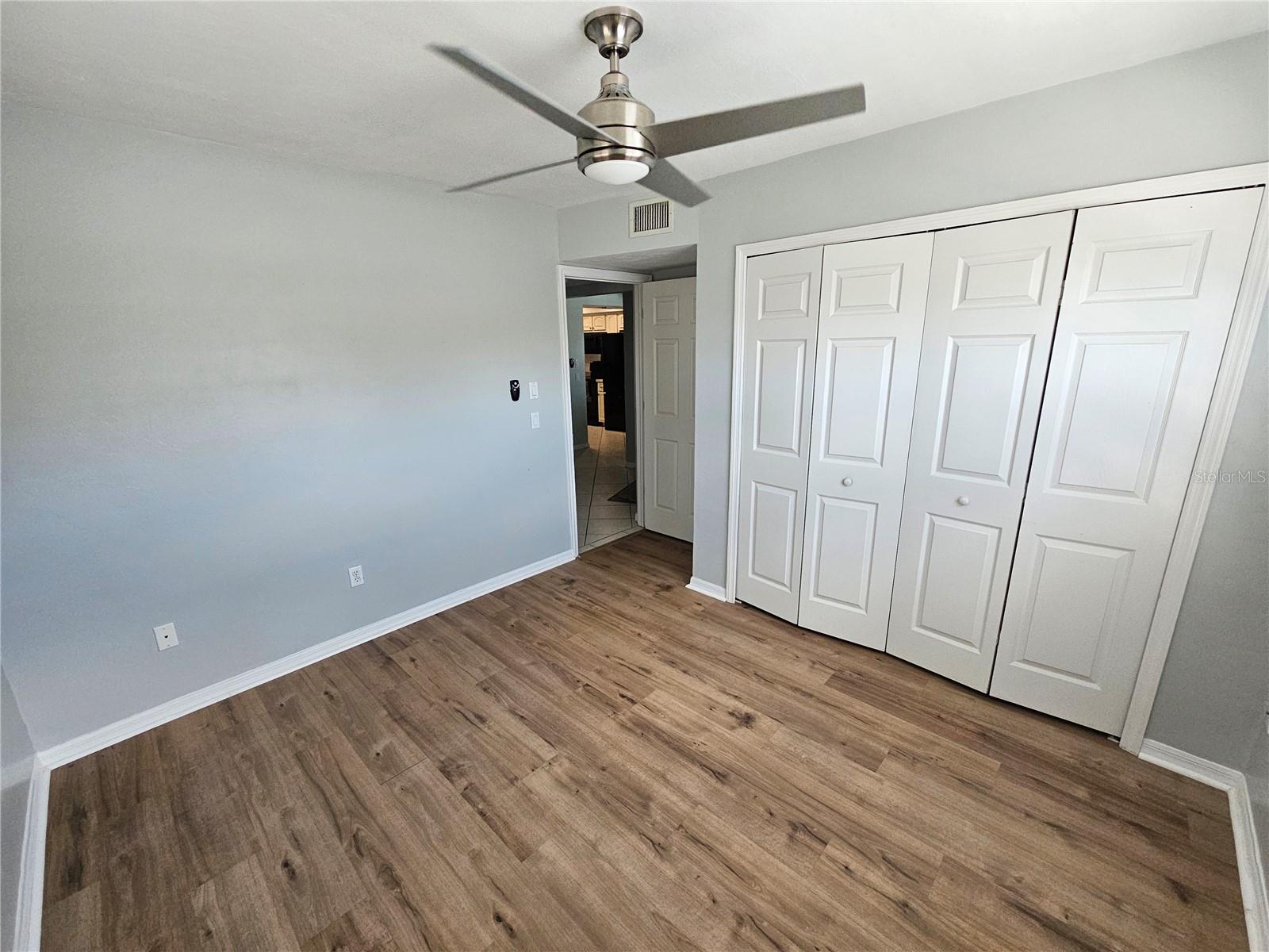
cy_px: 476
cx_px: 634
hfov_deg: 106.2
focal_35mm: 13
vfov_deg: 89.9
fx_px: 477
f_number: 2.2
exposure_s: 1/359
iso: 250
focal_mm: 2.2
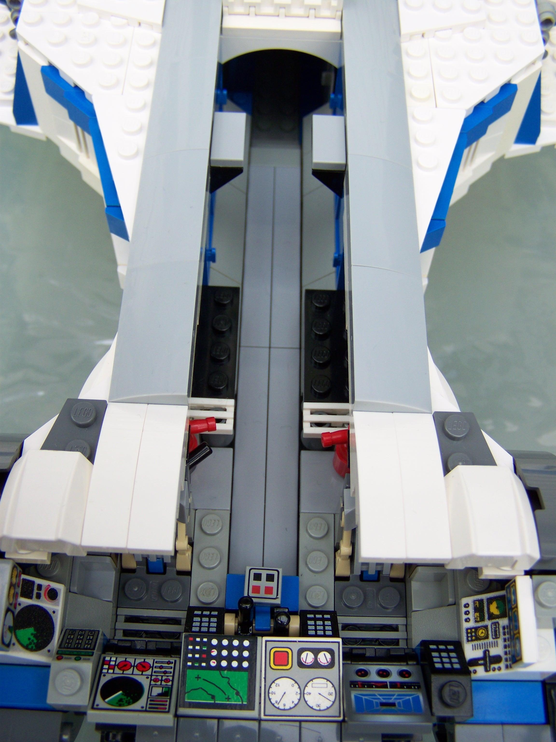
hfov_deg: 37.7
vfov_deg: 49.0
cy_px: 371
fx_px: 814
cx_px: 278
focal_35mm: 38
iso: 64
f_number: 2.8
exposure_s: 1/125
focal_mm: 6.3
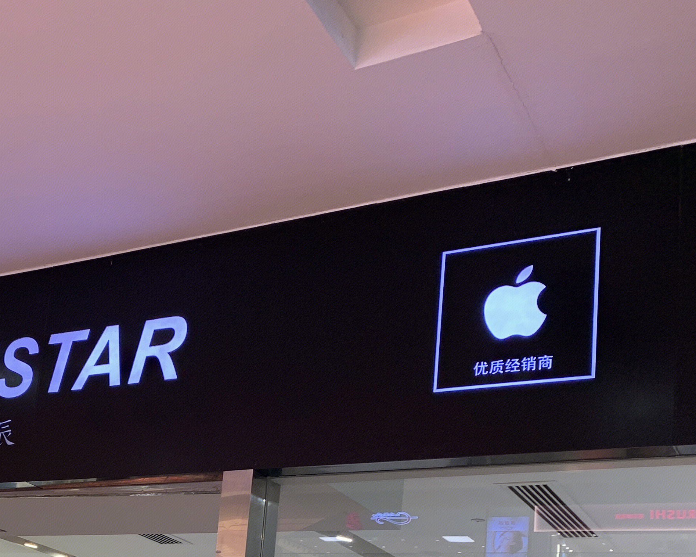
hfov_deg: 33.3
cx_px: 97
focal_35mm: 54
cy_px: 540
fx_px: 1112
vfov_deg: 26.8
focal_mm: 4.25
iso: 80
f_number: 1.8
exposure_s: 1/100
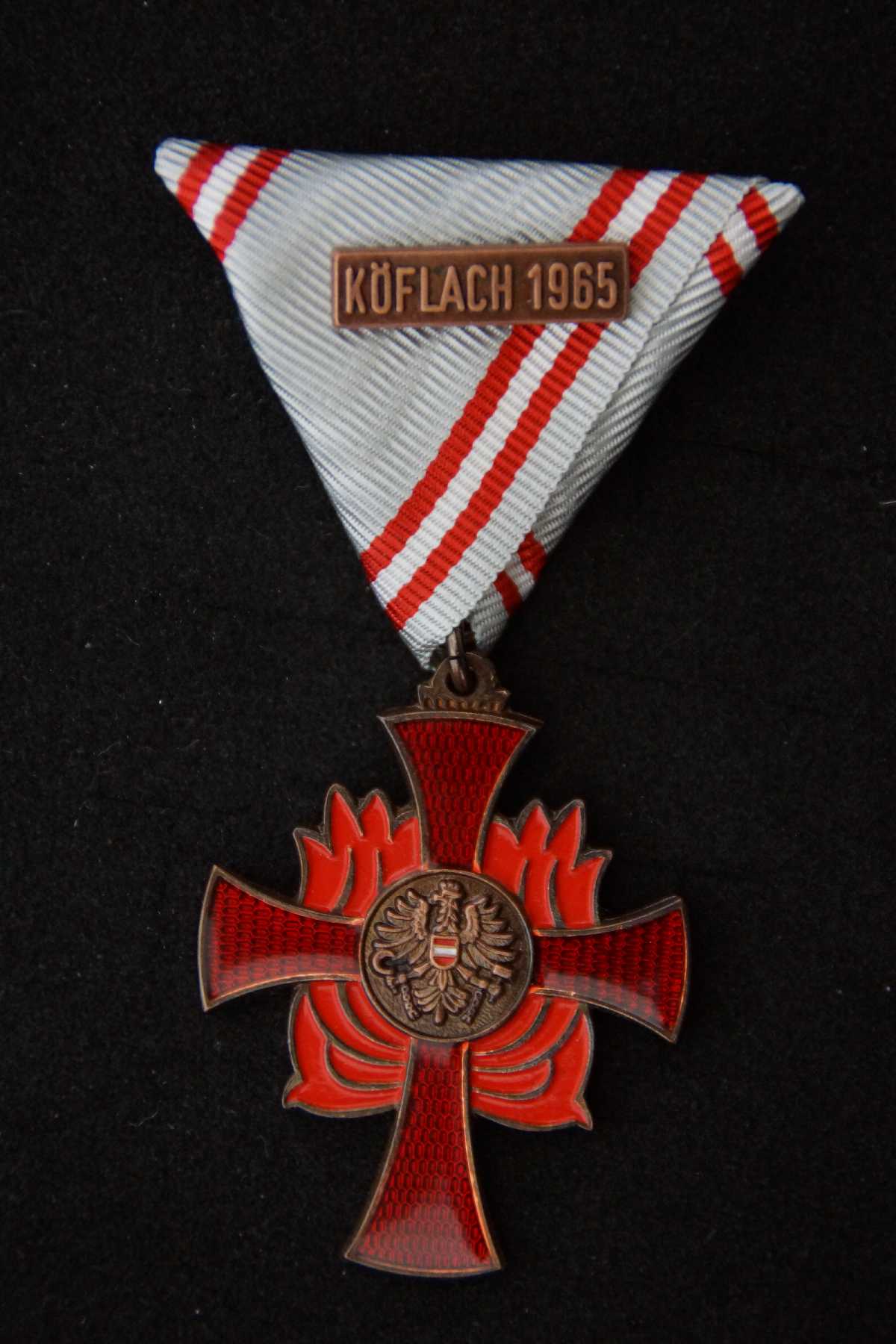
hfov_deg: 7.6
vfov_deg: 11.4
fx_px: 6719
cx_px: 448
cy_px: 672
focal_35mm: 180
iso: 1600
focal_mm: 120
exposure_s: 1/8
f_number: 5.6
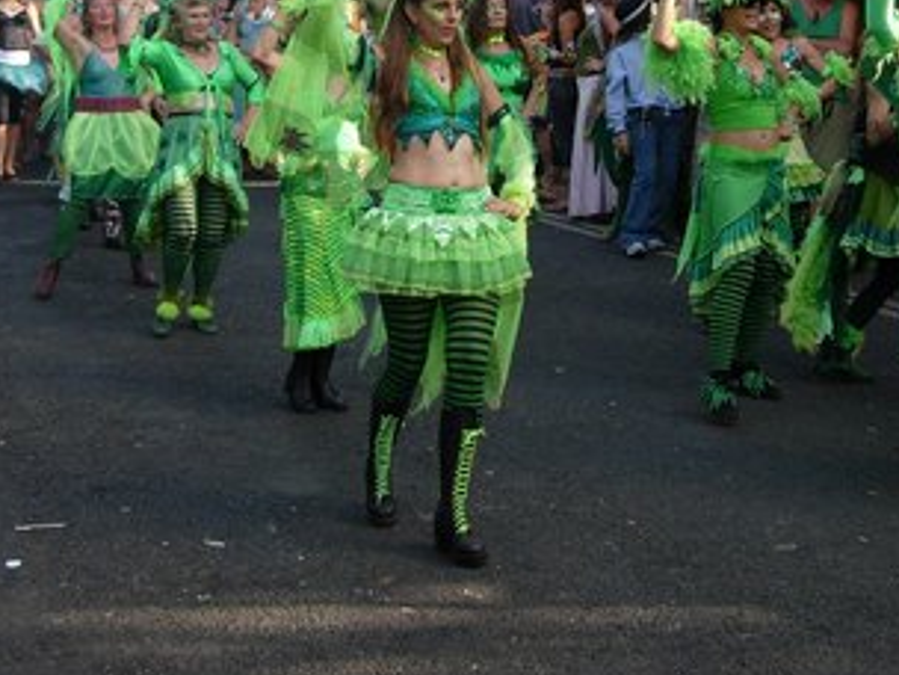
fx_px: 1948
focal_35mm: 75
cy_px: 71
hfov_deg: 26.0
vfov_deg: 19.3
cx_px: 473
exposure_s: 1/304
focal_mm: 7.8
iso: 79
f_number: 2.8
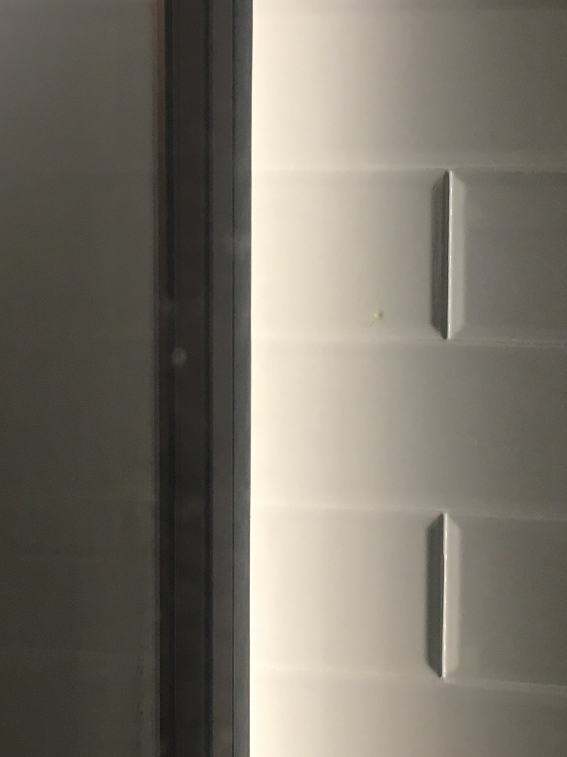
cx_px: 303
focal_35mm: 74
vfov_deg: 26.3
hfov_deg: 19.9
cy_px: 321
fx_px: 1616
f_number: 2.2
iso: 40
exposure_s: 1/33
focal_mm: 4.15
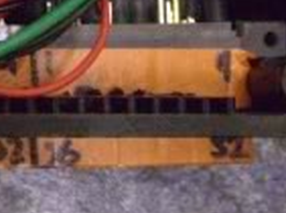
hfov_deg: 11.0
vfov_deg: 8.2
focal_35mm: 173
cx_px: -154
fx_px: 1426
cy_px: -176
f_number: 2.8
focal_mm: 7.9
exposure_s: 1/15
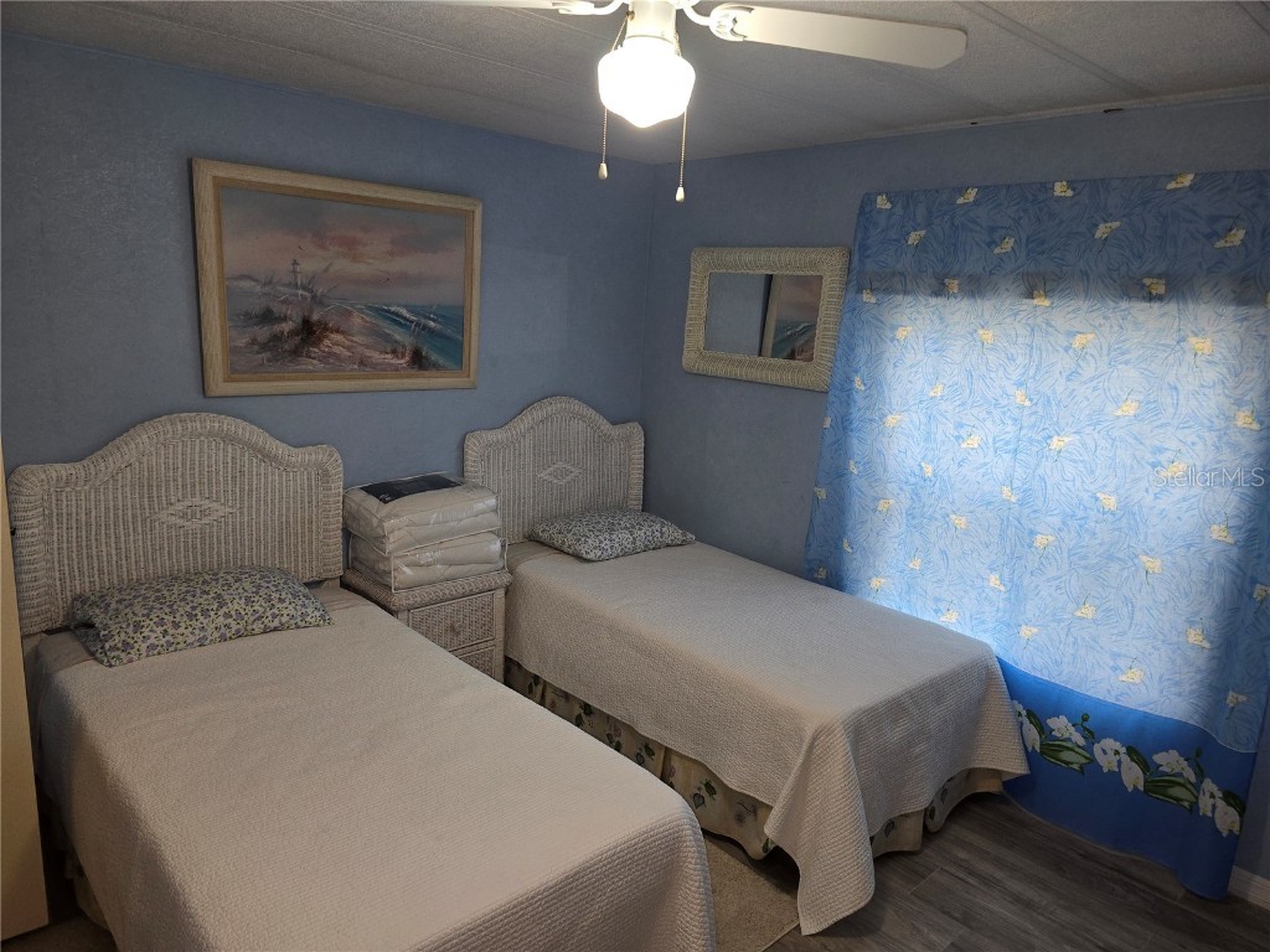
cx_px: 635
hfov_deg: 73.9
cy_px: 476
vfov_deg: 58.9
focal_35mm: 23
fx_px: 844
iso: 100
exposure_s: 1/60
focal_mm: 6.3
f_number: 1.7
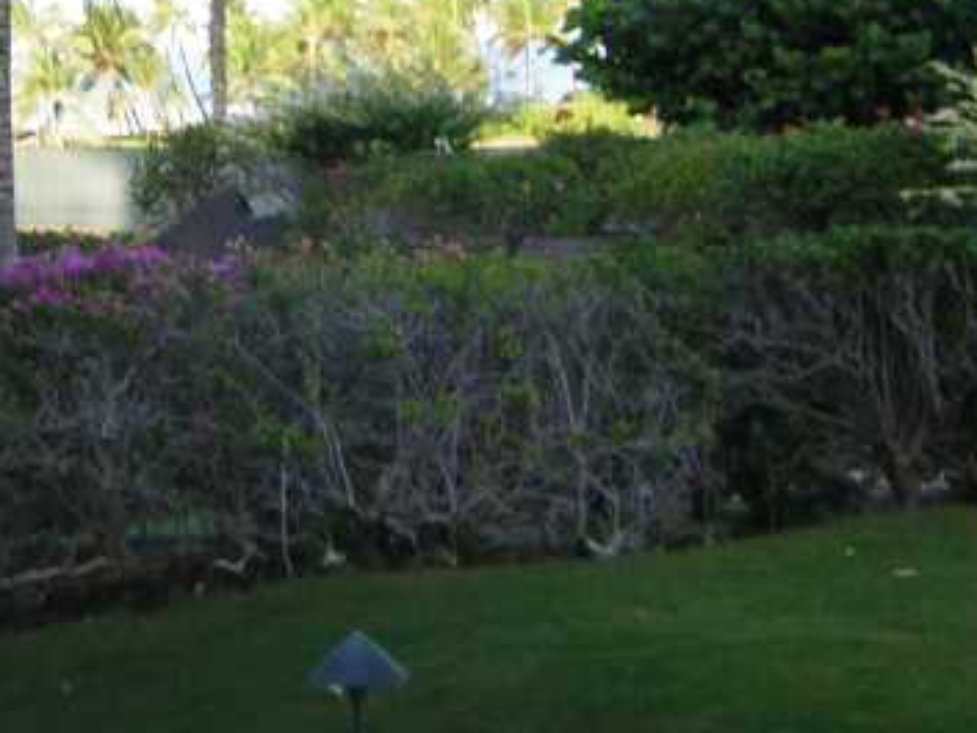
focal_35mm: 130
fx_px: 3670
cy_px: 159
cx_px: 230
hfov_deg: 15.1
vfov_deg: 11.4
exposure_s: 1/99
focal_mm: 9.6
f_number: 3.8
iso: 50
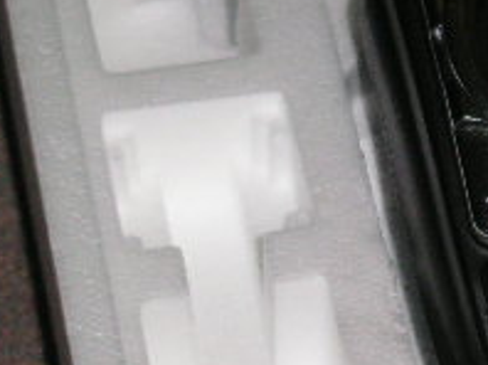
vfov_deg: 5.1
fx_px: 4097
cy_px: 59
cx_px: 712
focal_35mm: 291
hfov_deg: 6.7
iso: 200
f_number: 4
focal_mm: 18.6
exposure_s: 1/60
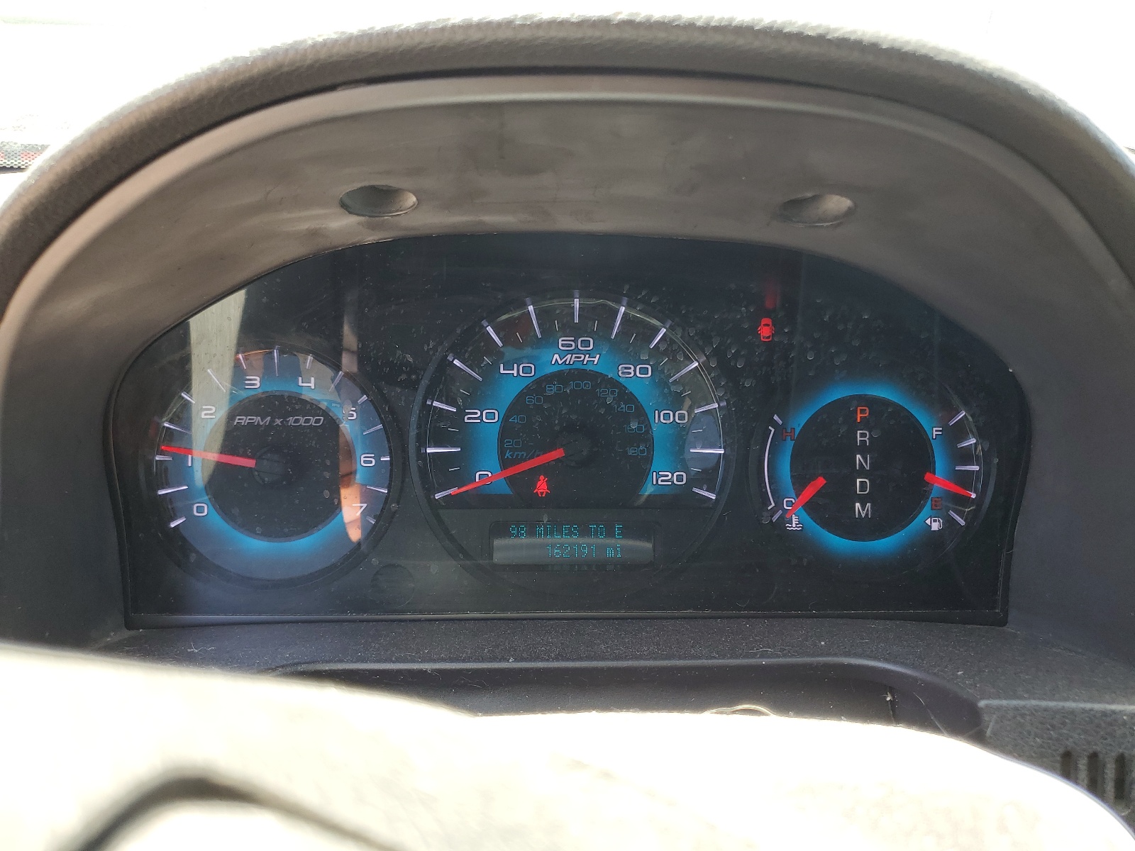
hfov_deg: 67.3
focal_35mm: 26
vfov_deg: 53.1
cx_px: 568
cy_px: 426
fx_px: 852
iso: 50
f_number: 1.5
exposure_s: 1/145
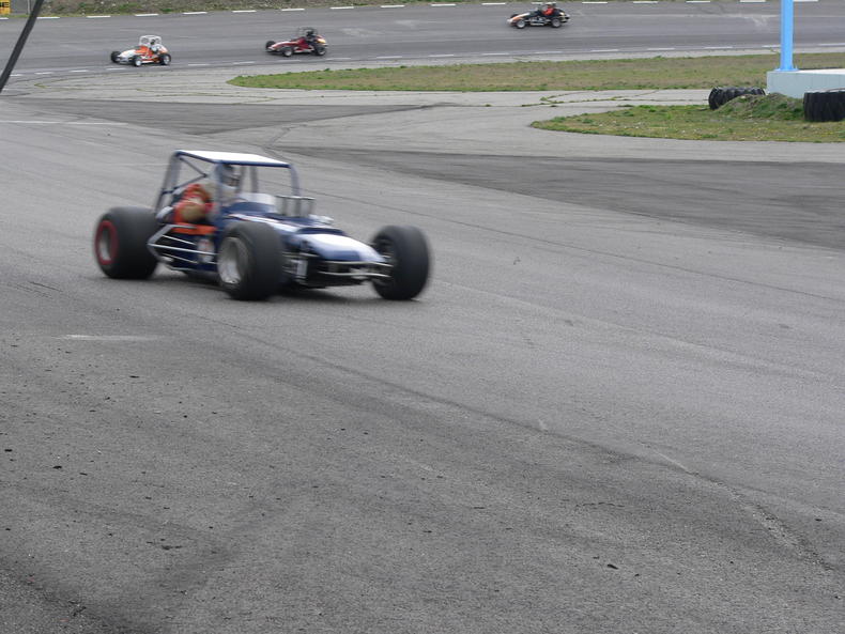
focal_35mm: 104
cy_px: 317
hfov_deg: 18.9
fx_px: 2539
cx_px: 422
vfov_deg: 14.2
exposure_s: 1/160
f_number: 4
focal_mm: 17.2
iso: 80
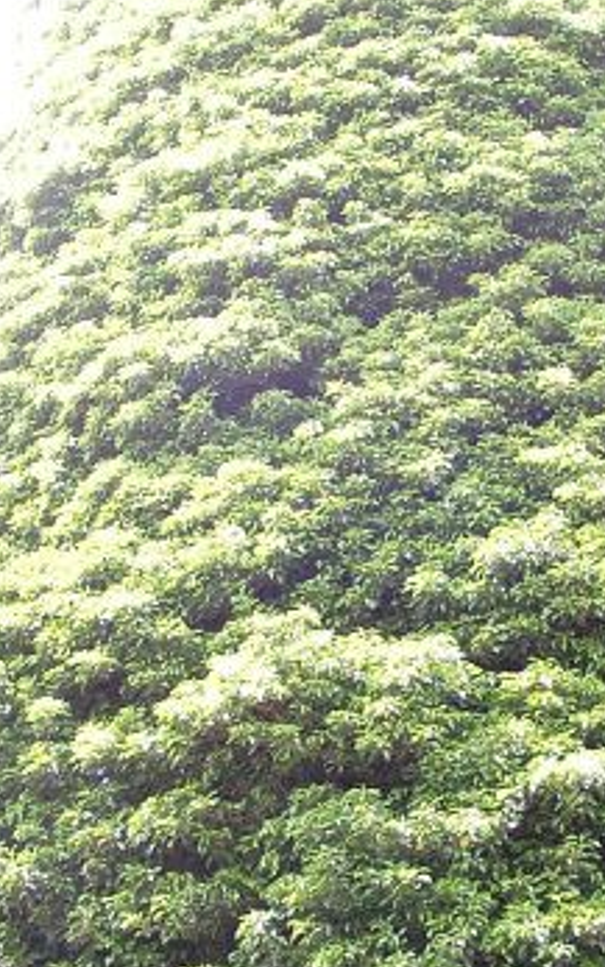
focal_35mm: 83
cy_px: 580
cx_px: 602
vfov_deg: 24.9
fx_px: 2189
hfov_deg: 15.5
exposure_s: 1/96
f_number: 2.8
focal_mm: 7.13
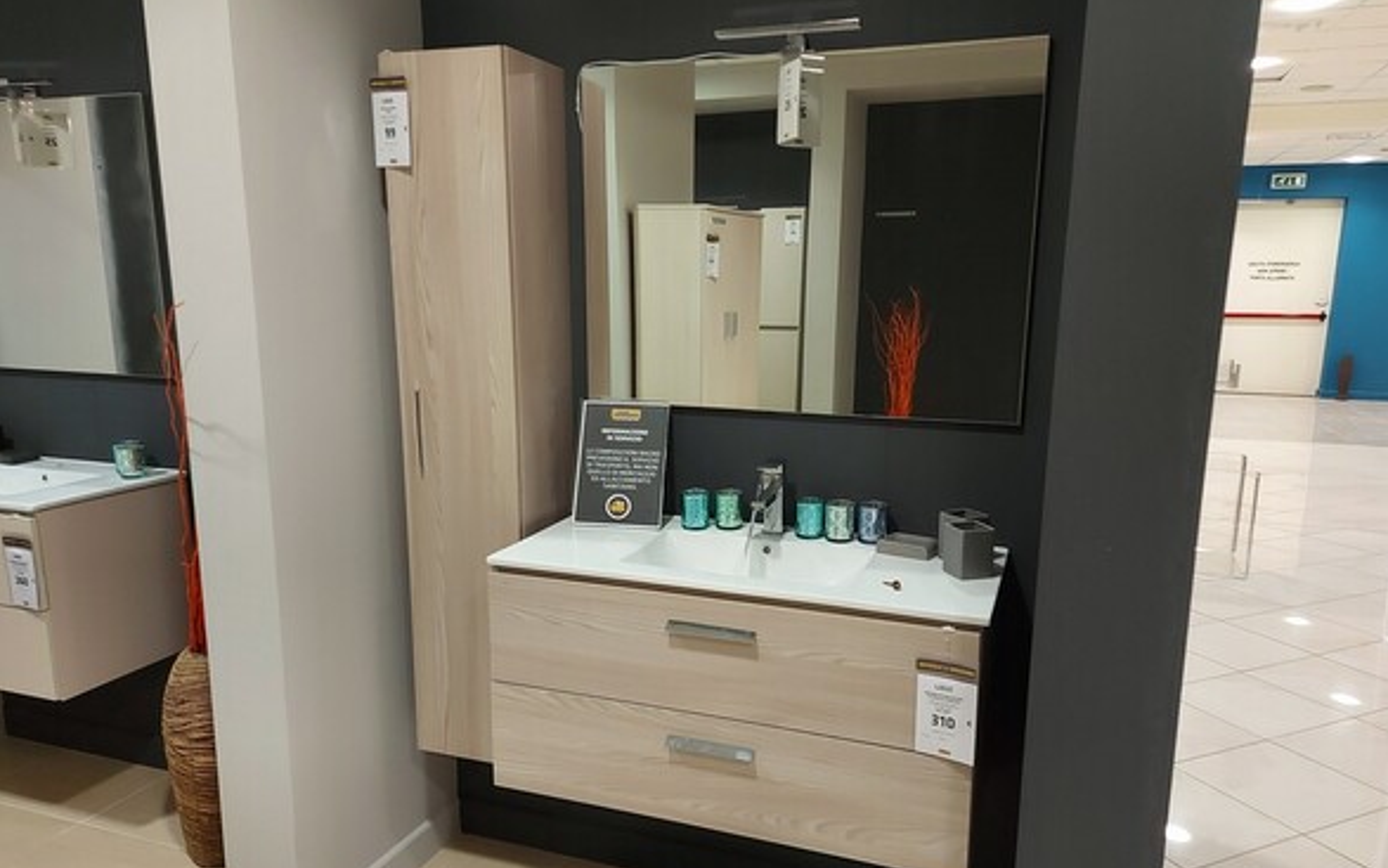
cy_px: 475
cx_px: 705
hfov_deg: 70.4
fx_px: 984
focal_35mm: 26
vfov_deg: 47.5
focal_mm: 5.23
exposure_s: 1/33
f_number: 1.8
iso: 320
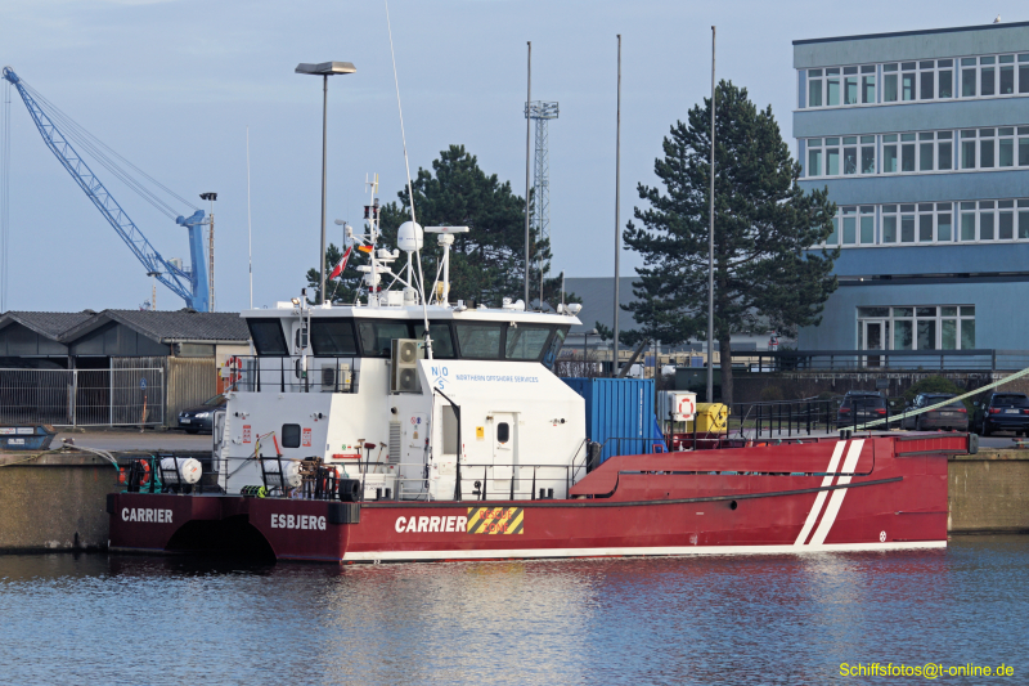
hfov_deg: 13.7
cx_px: 514
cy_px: 343
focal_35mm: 150
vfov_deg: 9.1
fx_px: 4286
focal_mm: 100
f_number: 5.6
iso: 100
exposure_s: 1/250
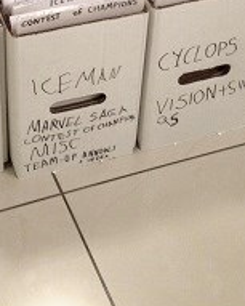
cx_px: 0
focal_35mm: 90
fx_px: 815
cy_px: -46
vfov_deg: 20.1
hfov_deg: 16.7
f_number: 2.4
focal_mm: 4.12
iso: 125
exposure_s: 1/20
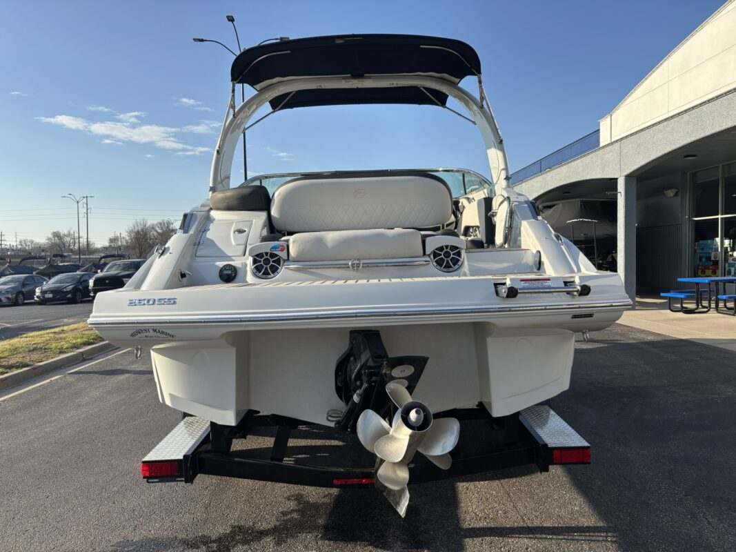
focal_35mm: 26
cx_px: 368
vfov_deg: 53.1
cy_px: 276
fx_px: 553
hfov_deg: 67.3
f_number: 1.6
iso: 50
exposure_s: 1/2778
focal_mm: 5.96
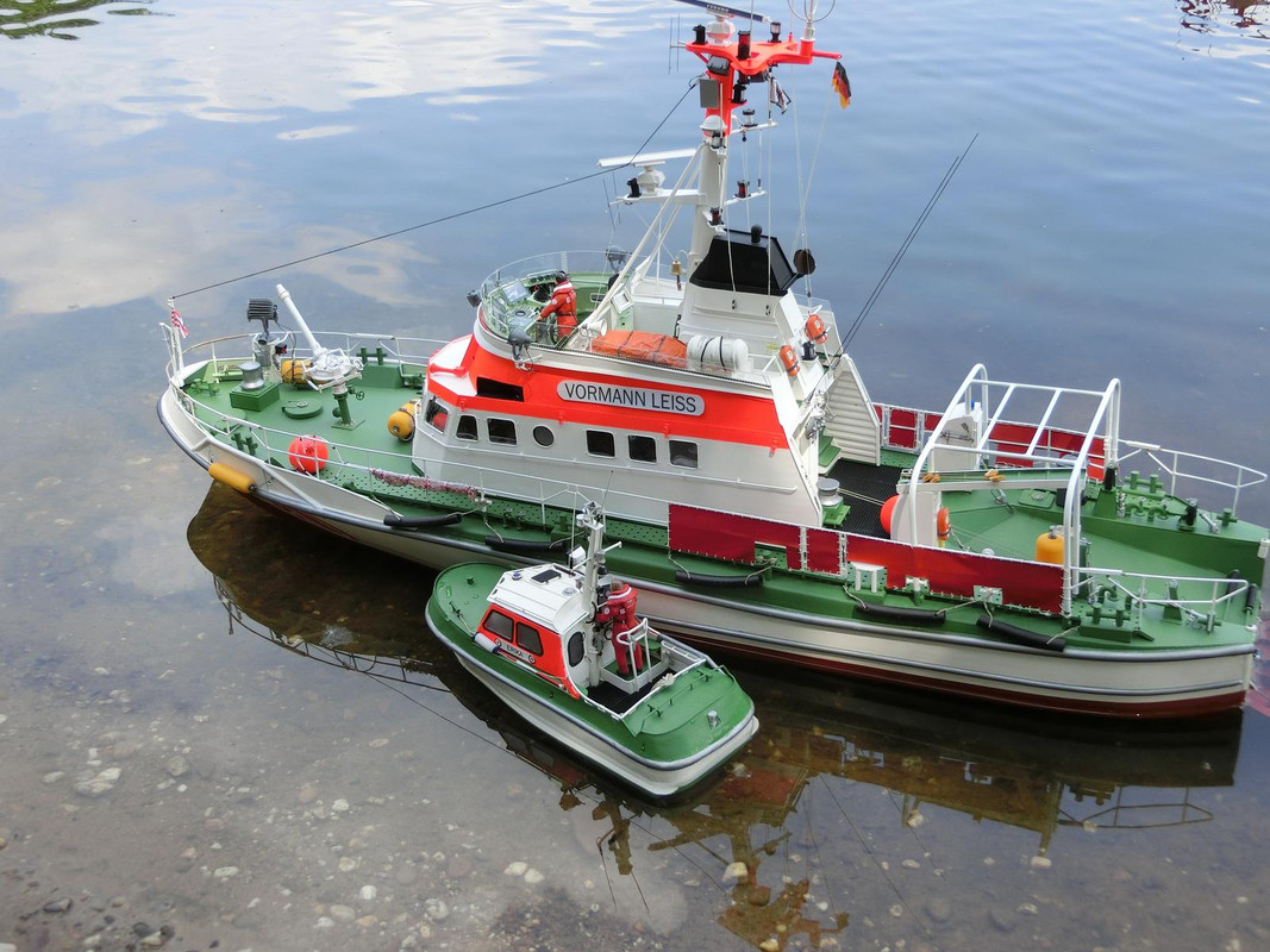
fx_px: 1651
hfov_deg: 42.1
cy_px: 476
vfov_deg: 32.2
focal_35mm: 45
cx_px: 635
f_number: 4.4
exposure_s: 1/160
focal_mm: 8
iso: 80
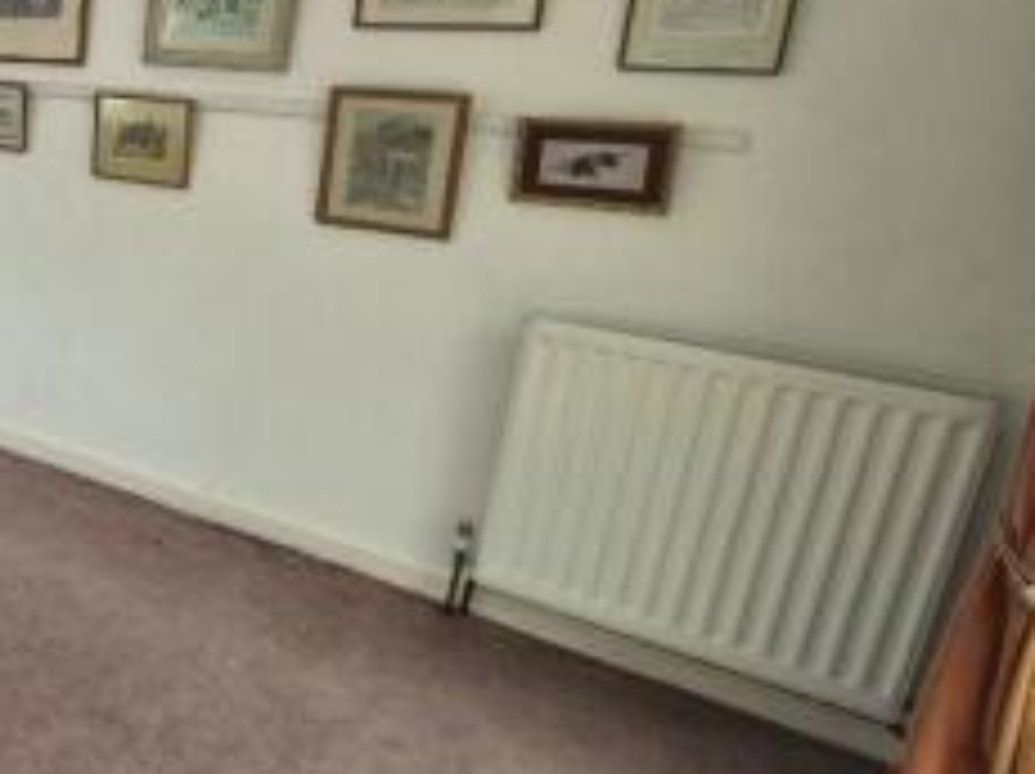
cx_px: -218
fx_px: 986
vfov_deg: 42.6
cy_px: 304
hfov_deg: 39.3
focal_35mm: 33
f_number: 2.2
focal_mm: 1.74
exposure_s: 1/100
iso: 80
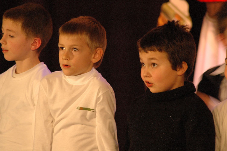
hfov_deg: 6.9
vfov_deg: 4.6
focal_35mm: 300
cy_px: 76
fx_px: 1890
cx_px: 114
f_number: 5
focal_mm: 200
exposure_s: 1/30
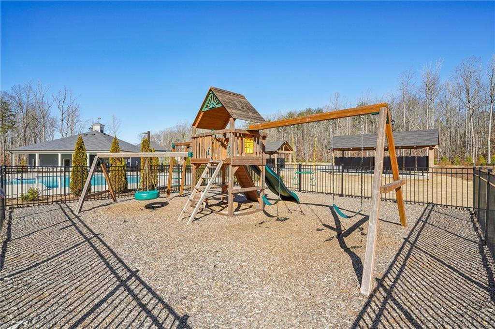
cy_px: 164
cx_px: 248
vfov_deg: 73.7
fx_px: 220
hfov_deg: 96.8
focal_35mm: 16
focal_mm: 16
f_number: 8
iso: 100
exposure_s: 1/160
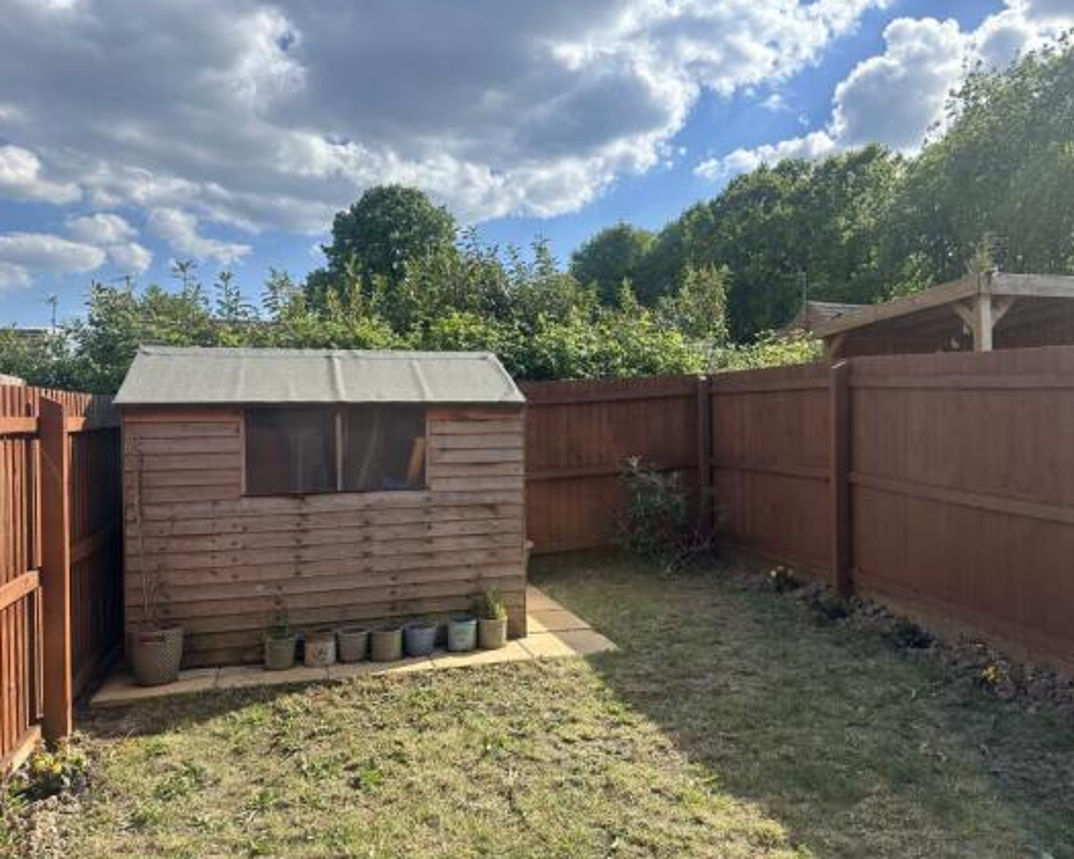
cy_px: 424
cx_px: 557
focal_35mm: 26
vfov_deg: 54.9
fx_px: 826
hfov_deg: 66.0
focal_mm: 6.86
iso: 80
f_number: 1.78
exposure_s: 1/3472
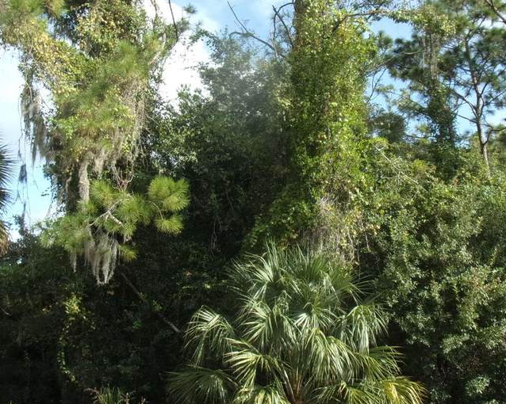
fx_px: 704
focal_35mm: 47
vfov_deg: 32.0
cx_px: 247
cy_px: 166
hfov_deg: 39.6
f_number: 3.3
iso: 80
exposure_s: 1/450
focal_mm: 4.3
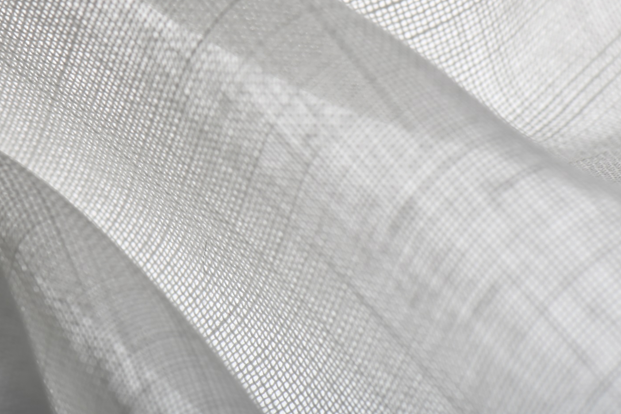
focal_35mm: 187
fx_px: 3224
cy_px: 86
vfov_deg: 7.3
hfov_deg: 11.0
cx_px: 159
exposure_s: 1/200
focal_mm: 105
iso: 64
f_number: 14
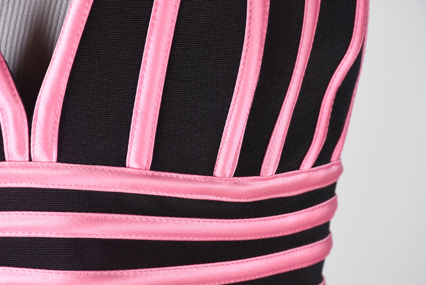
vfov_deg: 7.9
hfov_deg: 11.8
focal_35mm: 174
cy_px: 142
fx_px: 2061
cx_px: 213
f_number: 11
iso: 200
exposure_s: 1/125
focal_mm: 116
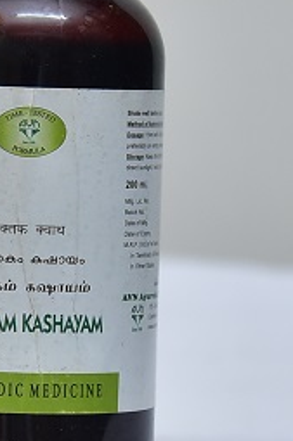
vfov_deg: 13.3
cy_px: 183
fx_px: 1900
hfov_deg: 8.8
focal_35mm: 155
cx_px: 33
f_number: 4.5
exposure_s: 1/125
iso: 1600
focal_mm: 75
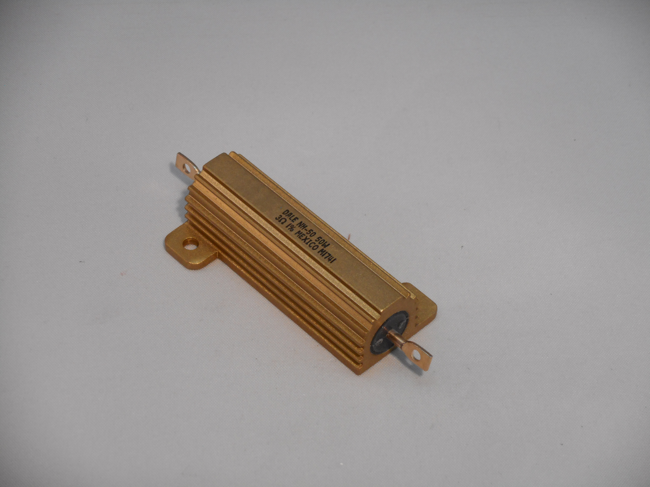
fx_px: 2197
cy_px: 244
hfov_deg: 16.8
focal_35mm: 117
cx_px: 325
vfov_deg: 12.7
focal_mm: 20.9
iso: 250
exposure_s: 1/60
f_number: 5.9
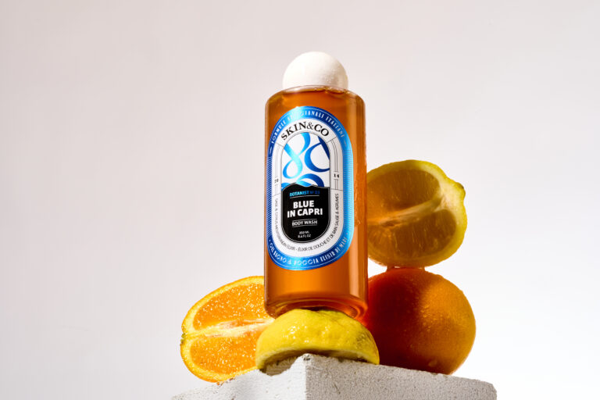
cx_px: 300
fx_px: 1750
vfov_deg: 13.0
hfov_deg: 19.5
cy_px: 200
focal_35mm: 105
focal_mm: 105
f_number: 20
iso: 64
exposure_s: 1/160
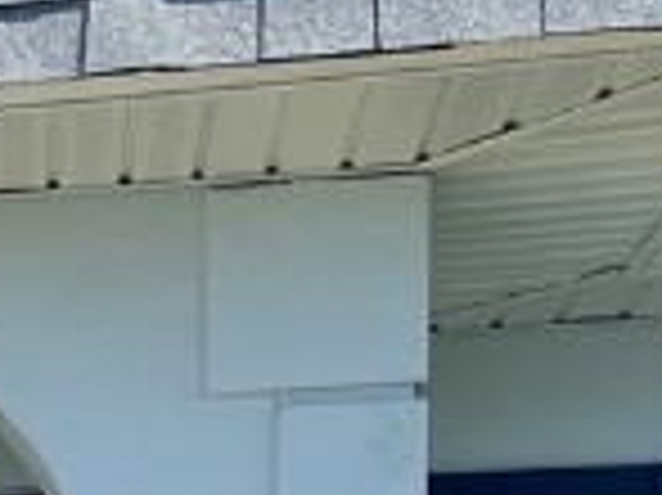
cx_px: -1004
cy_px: 1030
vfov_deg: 7.8
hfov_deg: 9.5
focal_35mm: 181
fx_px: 3459
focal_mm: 4.2
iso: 32
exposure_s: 1/2020
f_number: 1.6
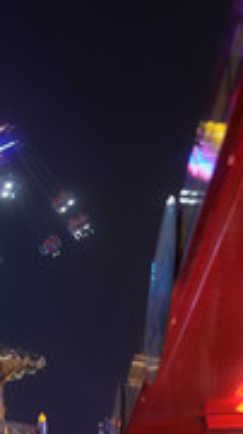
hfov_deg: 10.1
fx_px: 1354
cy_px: 309
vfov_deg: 18.1
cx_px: -57
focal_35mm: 118
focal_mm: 30
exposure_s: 1/80
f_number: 2.8
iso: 640
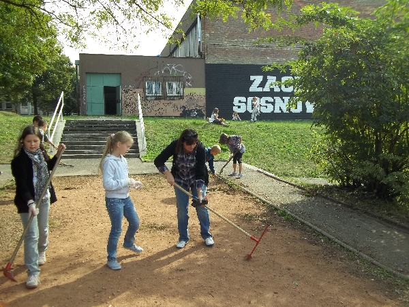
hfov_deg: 56.8
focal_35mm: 32
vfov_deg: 44.2
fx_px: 378
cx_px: 204
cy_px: 154
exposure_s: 1/400
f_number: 2.9
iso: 64
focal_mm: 5.7
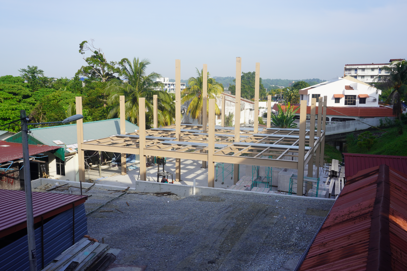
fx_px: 339
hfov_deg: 61.9
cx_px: 204
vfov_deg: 43.6
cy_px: 136
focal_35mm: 30
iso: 100
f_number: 9
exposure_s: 1/125
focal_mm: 20
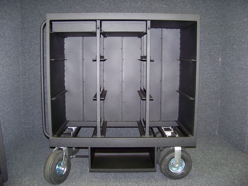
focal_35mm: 36
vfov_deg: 39.7
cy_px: 93
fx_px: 258
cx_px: 124
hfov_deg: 51.4
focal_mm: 5.85
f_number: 2.8
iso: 200
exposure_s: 1/30
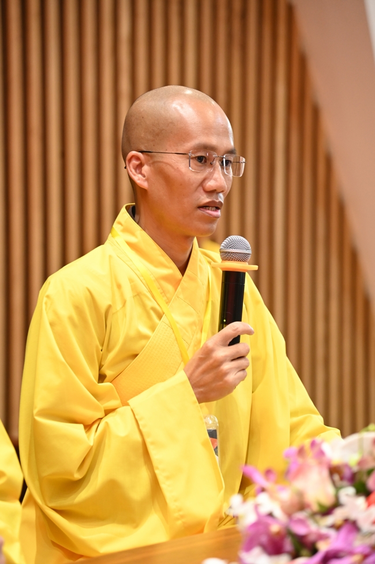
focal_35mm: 120
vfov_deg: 17.1
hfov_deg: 11.4
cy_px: 282
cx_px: 188
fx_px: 1878
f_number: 4
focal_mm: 120
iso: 3200
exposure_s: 1/80
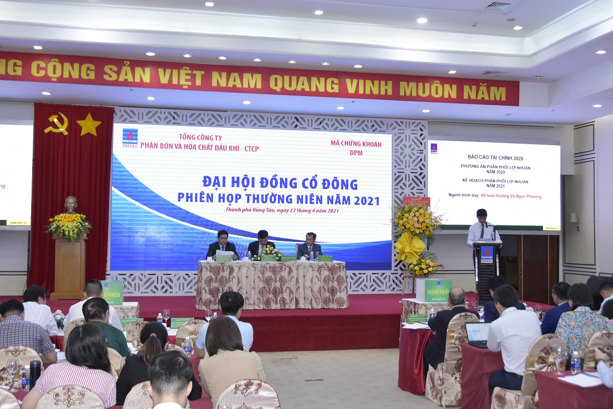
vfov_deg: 34.2
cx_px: 306
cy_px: 204
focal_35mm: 39
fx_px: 664
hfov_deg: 49.6
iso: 2000
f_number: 6.3
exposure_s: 1/80
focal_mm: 26
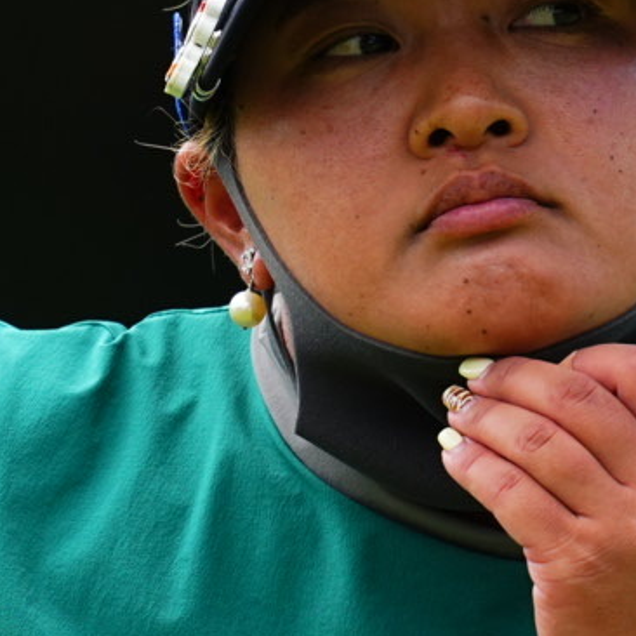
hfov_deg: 1.0
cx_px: 792
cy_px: 457
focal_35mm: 1692
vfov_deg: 1.0
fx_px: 35171
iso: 400
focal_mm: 300
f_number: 2.8
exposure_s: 1/2500
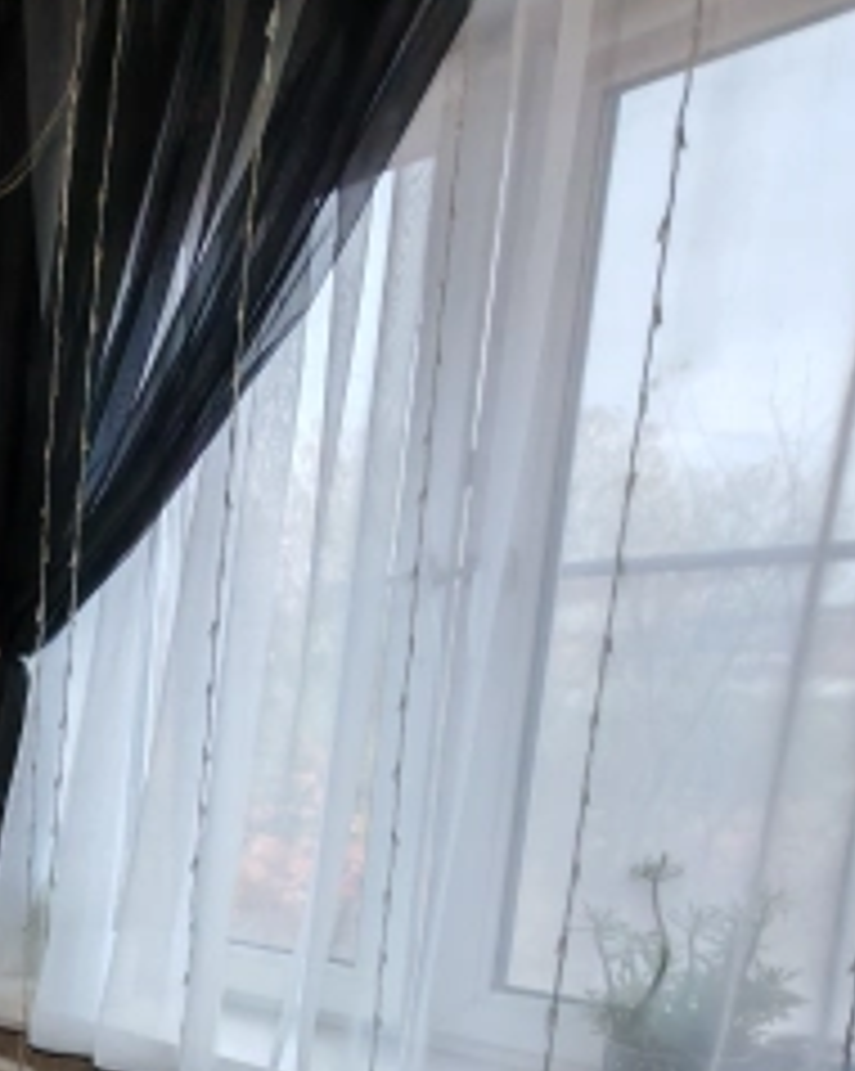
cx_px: -454
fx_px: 1299
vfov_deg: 41.5
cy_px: 950
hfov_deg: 26.0
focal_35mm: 41
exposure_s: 1/33
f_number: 2.2
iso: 125
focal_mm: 1.96
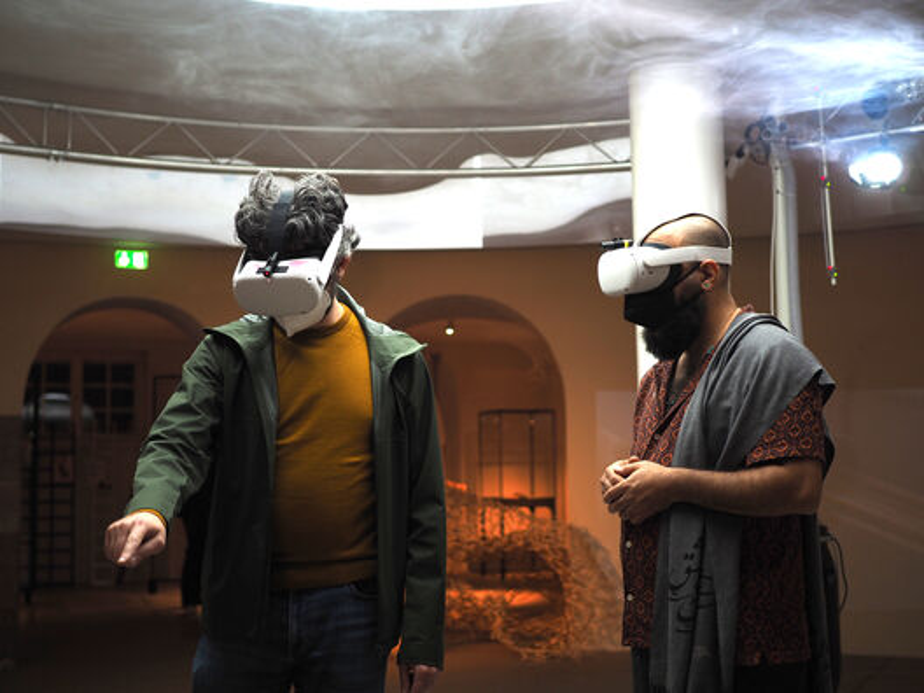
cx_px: 462
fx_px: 1335
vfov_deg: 29.1
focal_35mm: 50
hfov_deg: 38.2
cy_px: 346
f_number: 1.8
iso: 320
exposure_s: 1/60
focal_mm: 25
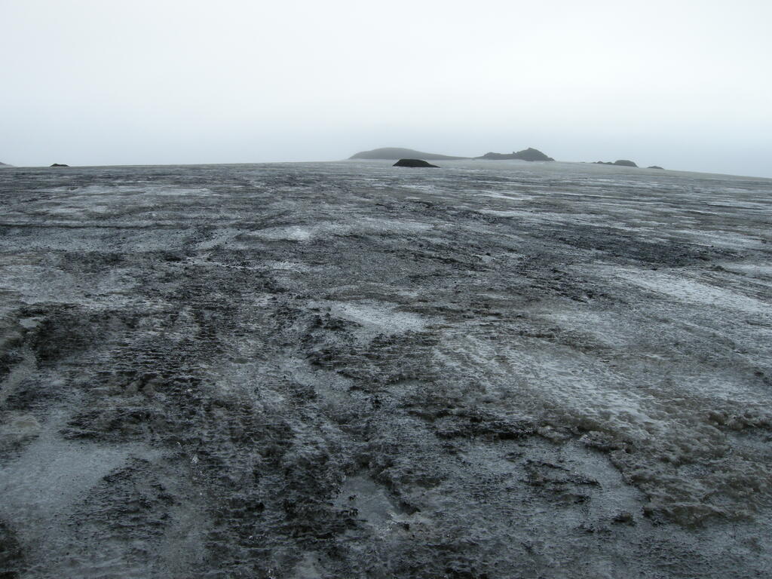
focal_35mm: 35
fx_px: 781
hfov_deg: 52.6
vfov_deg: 40.7
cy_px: 290
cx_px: 386
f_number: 6.1
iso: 100
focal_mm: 7.5
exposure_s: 1/294
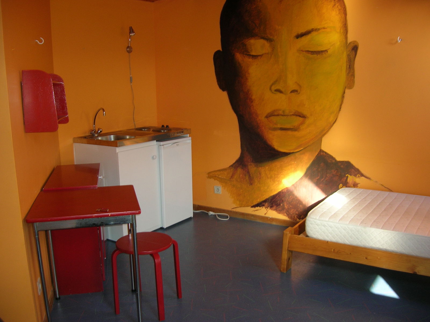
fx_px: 422
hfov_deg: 54.0
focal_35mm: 34
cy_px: 161
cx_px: 215
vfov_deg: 41.8
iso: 50
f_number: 2.9
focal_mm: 5.7
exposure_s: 1/30
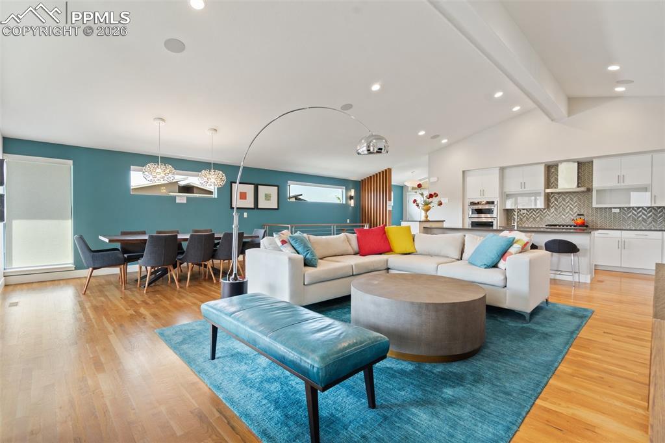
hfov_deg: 96.8
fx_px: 295
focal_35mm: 16
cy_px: 222
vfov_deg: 73.7
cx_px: 332
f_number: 6.7
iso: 100
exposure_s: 1/2
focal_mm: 16
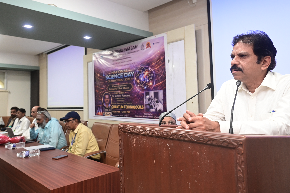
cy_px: 85
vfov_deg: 44.8
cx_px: 133
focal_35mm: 29
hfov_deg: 63.6
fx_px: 233
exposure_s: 1/125
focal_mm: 24
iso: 2500
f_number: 4.5
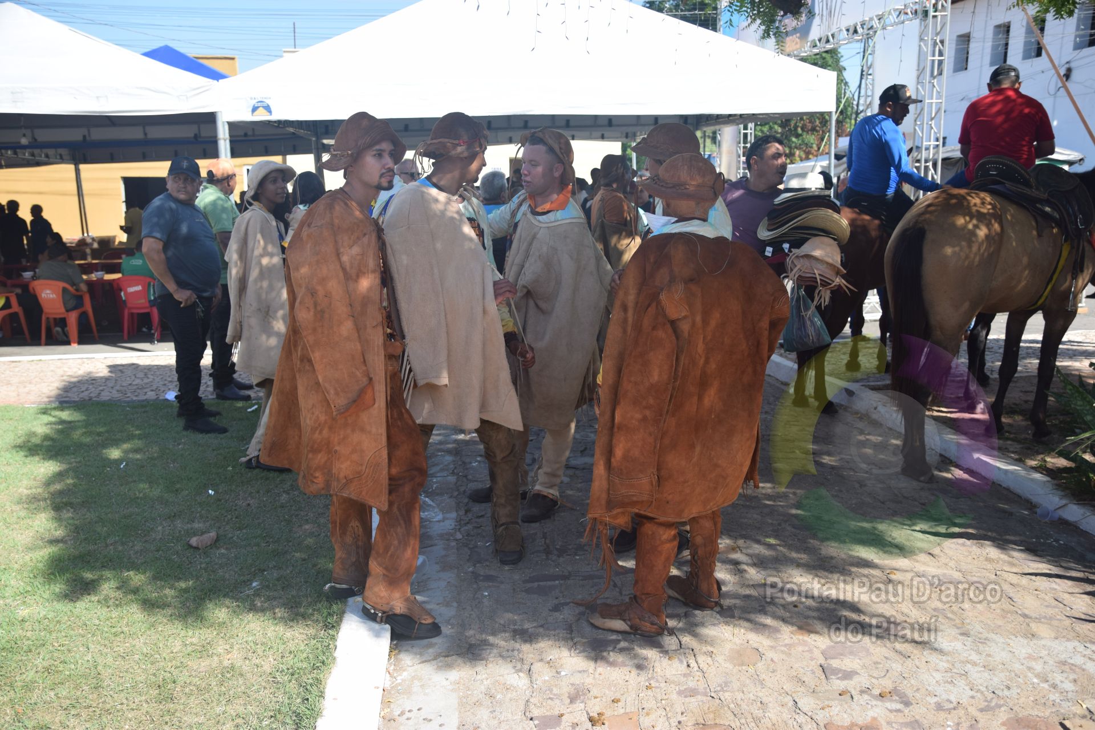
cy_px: 365
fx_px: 1004
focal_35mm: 33
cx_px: 548
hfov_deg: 57.2
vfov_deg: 40.0
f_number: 3.2
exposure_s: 1/800
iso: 100
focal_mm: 22
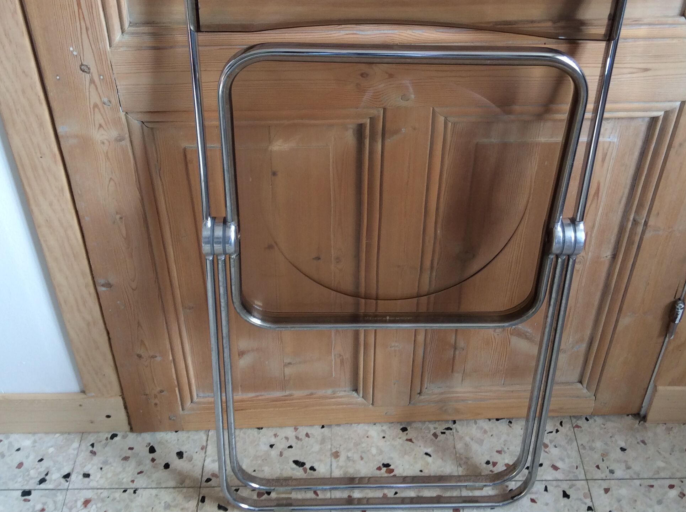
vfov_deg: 33.4
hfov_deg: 43.9
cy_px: 193
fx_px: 851
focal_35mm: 43
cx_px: 376
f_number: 2.4
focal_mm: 3.3
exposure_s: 1/25
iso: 32
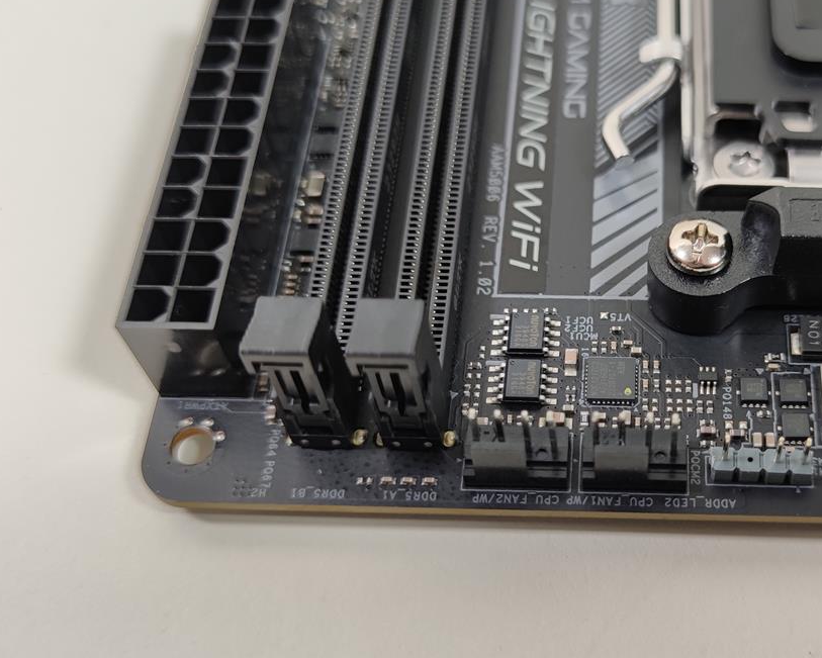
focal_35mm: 45
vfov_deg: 33.4
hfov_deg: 40.2
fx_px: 1095
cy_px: 362
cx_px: 599
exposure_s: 1/100
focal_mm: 6.78
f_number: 1.85
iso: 71
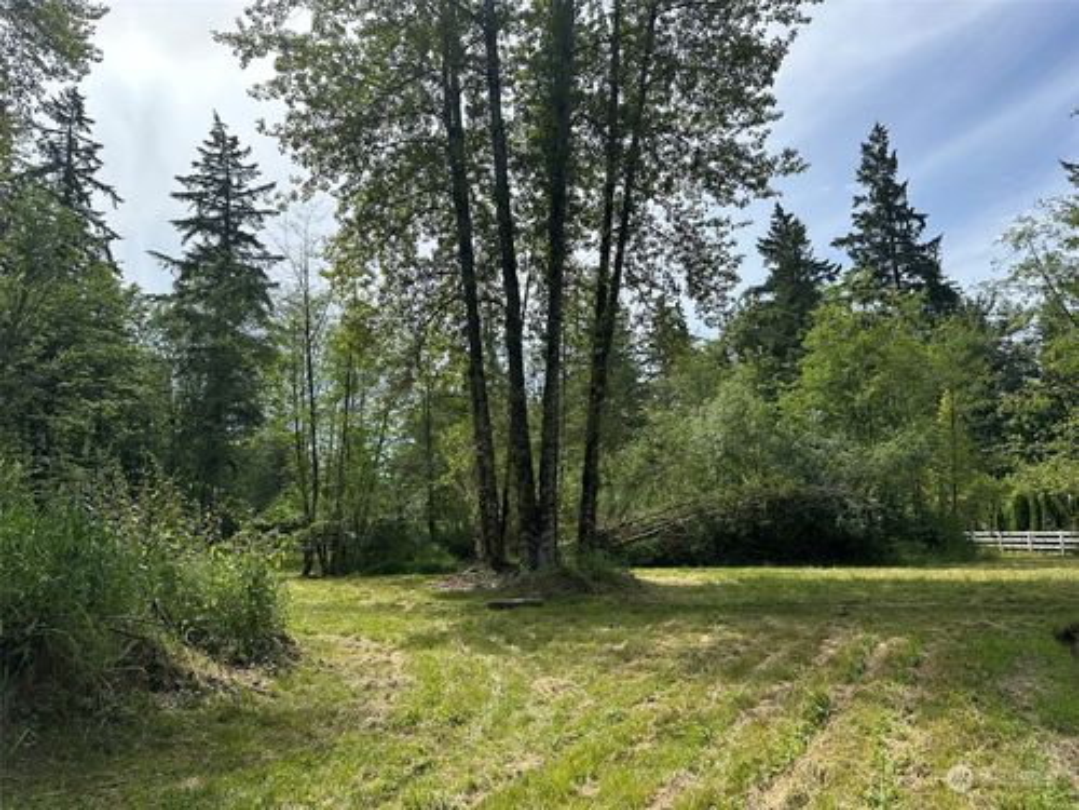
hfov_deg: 71.6
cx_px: 540
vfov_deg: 56.8
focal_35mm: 24
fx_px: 748
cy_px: 405
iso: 80
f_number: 1.78
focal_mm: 6.86
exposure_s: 1/3155
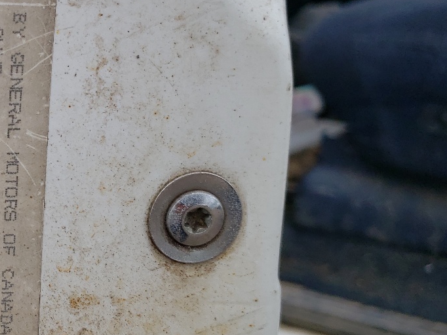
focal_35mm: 61
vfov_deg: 24.0
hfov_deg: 28.5
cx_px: -56
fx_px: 787
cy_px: 155
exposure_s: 1/556
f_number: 1.5
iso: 50
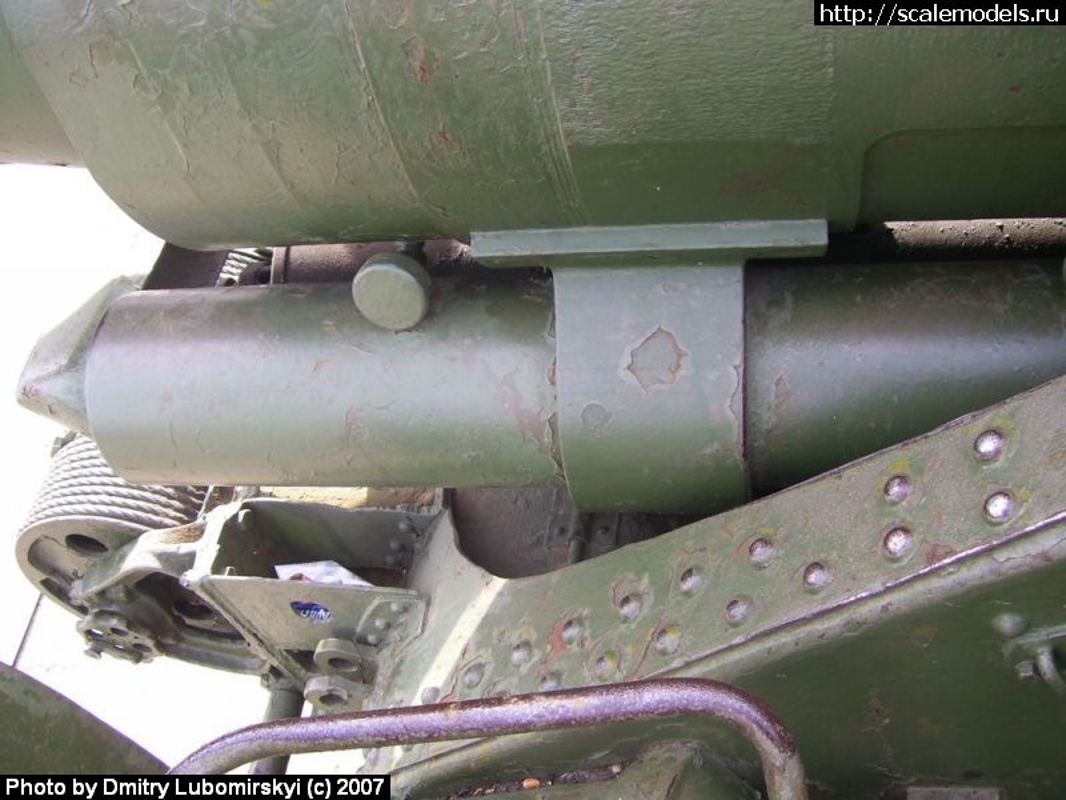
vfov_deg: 38.7
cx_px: 533
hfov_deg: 50.1
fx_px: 1139
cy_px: 400
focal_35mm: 37
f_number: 2.7
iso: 80
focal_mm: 6
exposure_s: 1/125
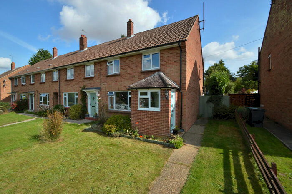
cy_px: 97
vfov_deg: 77.3
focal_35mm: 15
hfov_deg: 100.4
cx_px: 146
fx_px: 122
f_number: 8
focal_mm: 10
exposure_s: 1/250
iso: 100
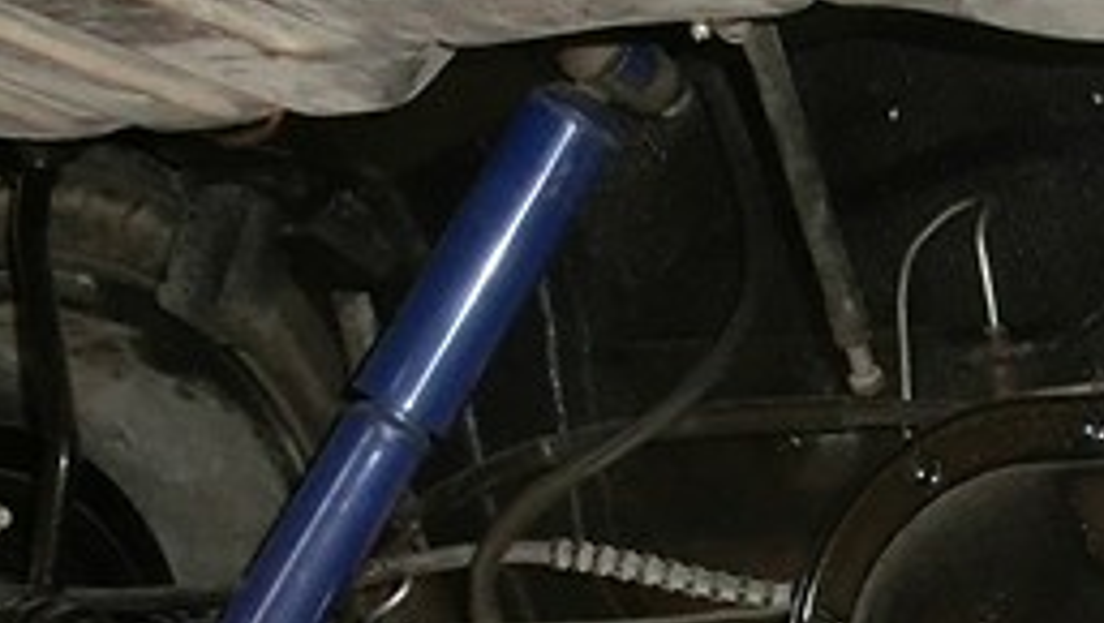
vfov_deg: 11.6
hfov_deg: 19.6
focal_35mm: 104
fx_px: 3047
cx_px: 1220
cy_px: 627
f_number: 3
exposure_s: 1/25
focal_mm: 4.24
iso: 400
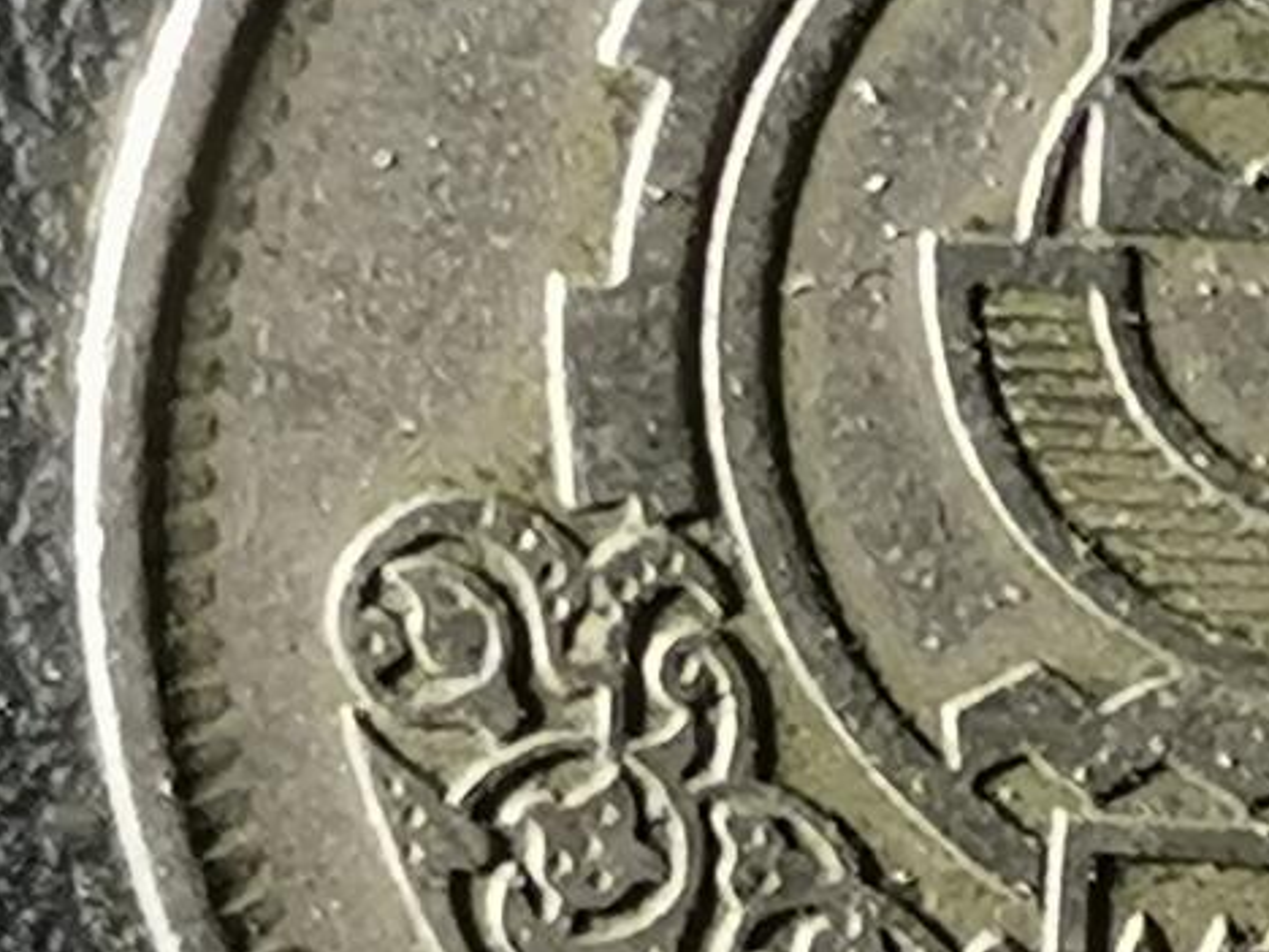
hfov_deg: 6.9
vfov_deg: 5.2
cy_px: 477
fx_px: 10521
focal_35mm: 287
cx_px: 1364
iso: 50
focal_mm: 4.75
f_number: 1.8
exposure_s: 1/569
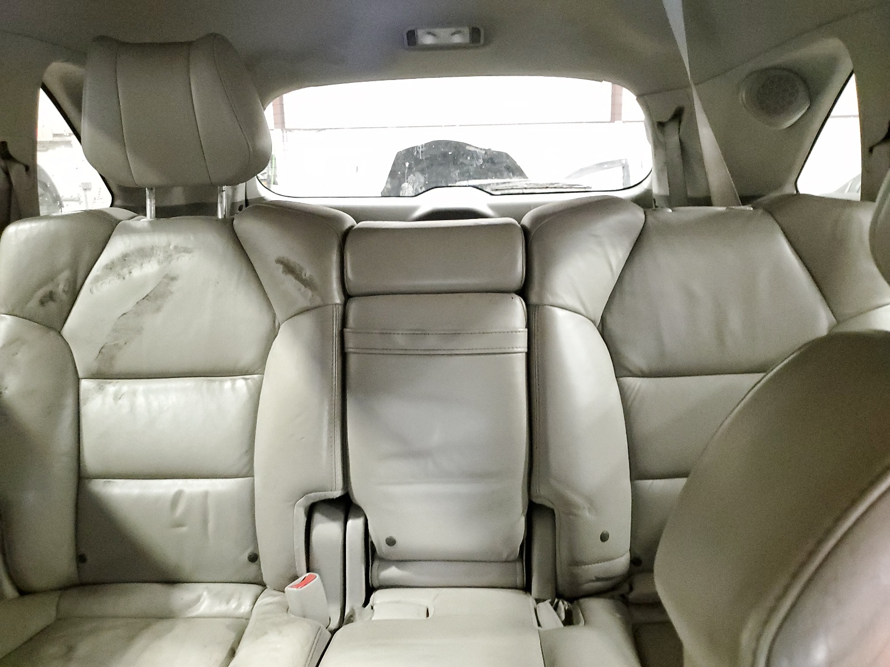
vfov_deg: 53.1
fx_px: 668
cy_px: 334
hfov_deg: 67.3
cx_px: 445
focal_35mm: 26
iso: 990
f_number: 1.5
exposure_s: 1/11
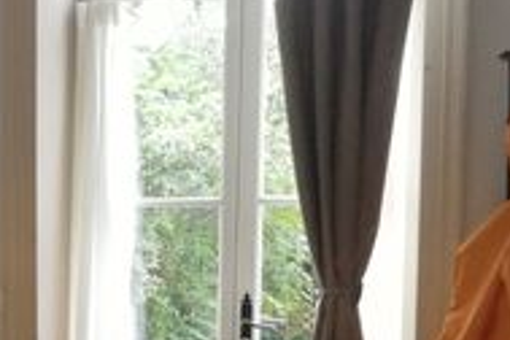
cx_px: -256
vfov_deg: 15.6
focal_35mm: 86
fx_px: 1218
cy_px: 332
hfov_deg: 20.3
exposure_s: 1/33.3
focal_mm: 3.81
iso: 320
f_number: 2.2
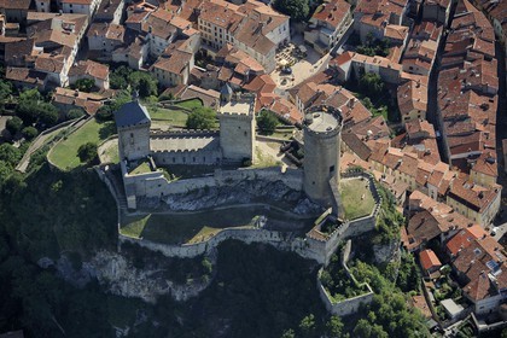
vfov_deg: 8.3
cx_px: 254
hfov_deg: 12.5
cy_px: 169
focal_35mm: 165
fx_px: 2324
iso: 200
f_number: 4.5
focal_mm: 165
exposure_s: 1/1000
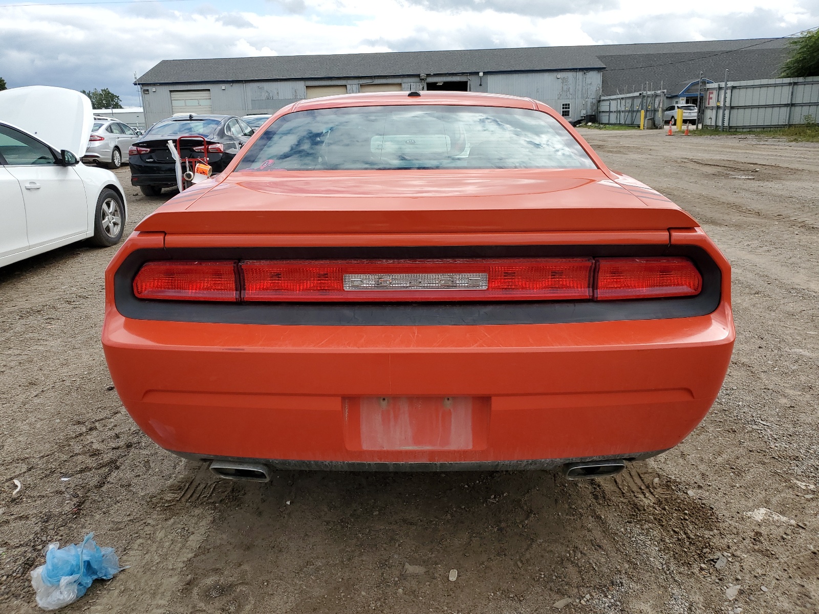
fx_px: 615
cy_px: 307
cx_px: 410
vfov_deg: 53.1
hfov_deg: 67.3
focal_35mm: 26
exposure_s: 1/2000
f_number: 1.5
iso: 50
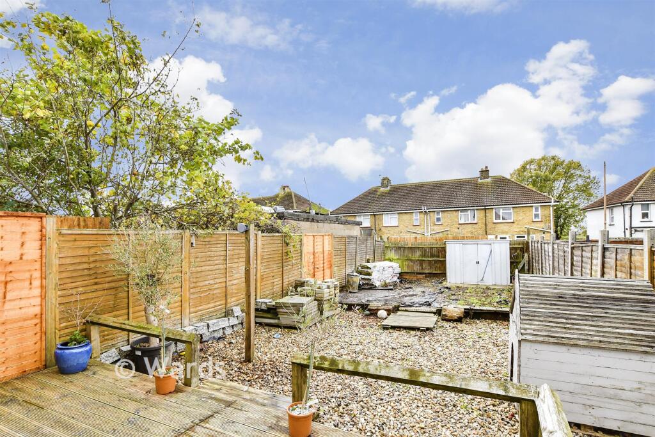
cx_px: 328
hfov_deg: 100.4
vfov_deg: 77.3
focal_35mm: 15
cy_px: 218
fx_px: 273
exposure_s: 1/80
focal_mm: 10
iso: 250
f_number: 8
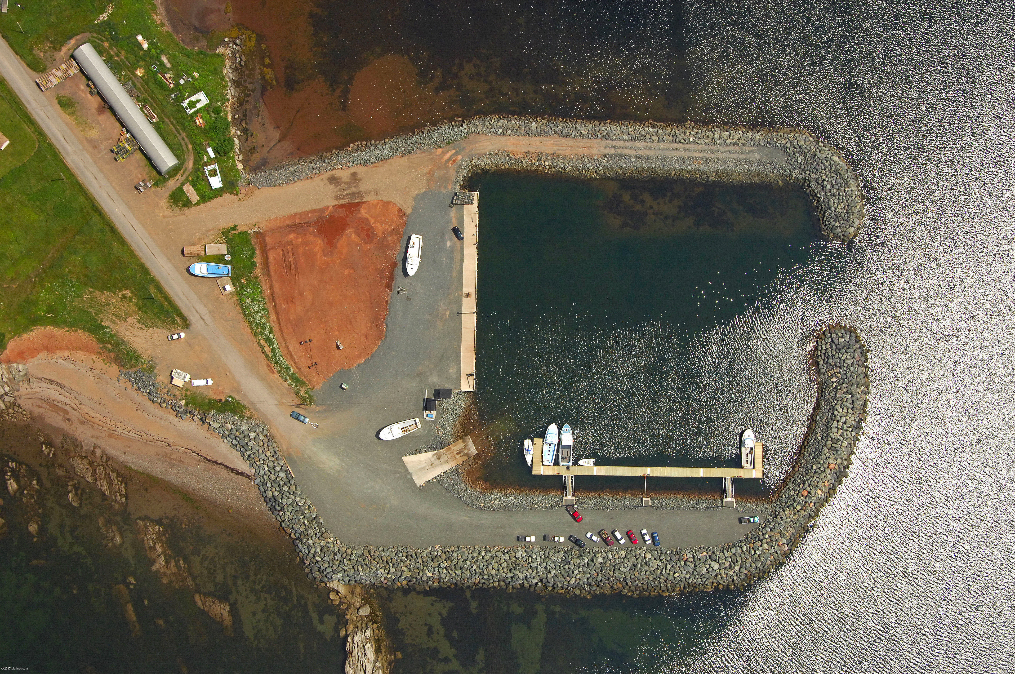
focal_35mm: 51
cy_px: 337
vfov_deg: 26.4
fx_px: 1436
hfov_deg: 38.9
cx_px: 508
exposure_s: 1/1000
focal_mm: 34
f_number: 9
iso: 400
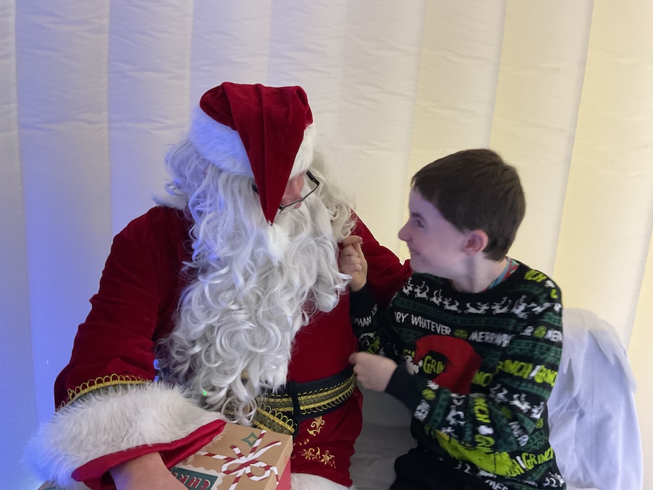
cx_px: 326
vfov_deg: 48.2
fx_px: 547
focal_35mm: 29
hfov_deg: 61.7
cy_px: 245
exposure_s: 1/33
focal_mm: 3
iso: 250
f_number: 1.8
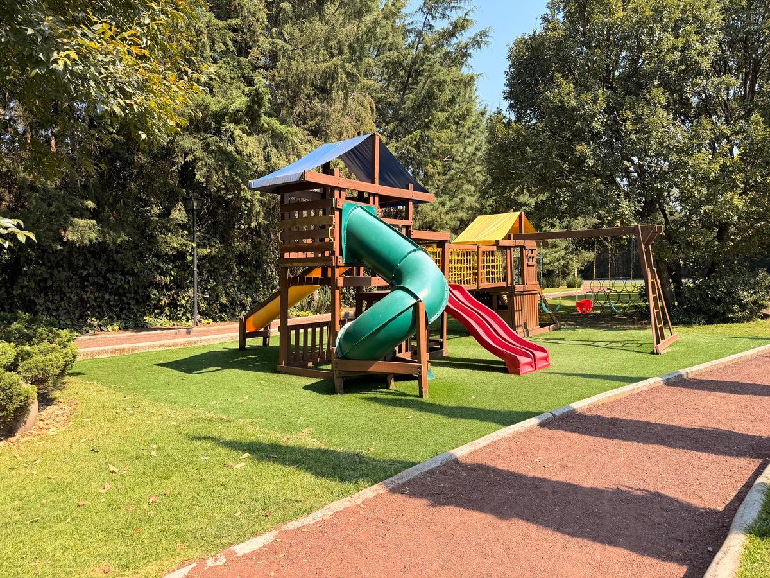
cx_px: 385
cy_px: 289
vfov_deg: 56.8
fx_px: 534
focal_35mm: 24
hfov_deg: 71.6
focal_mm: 6.76
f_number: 1.78
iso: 80
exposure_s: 1/1292
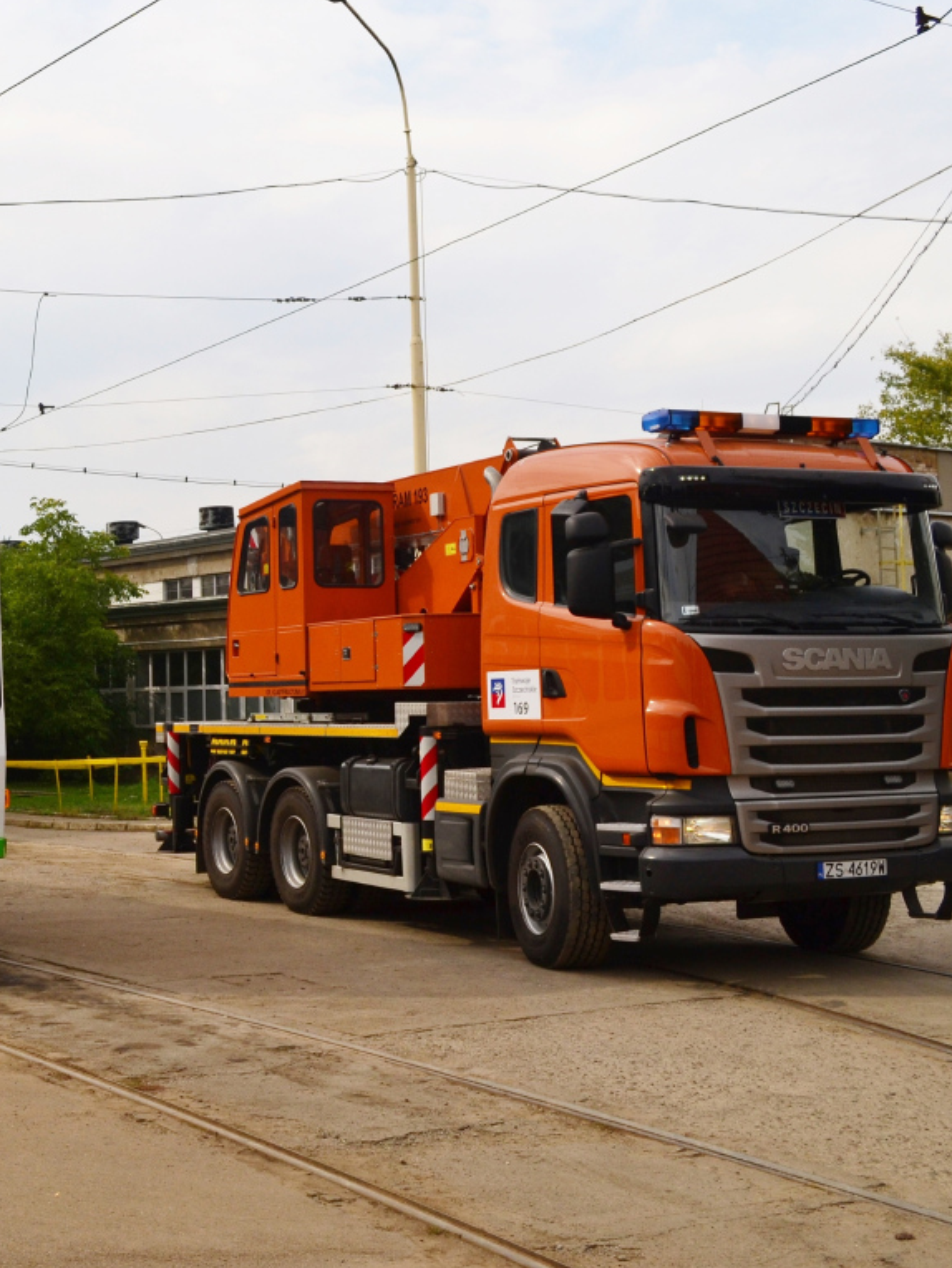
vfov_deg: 38.9
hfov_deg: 28.0
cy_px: 563
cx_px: 15
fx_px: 1796
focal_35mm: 49
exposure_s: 1/1000
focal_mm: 20
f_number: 5.6
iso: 200
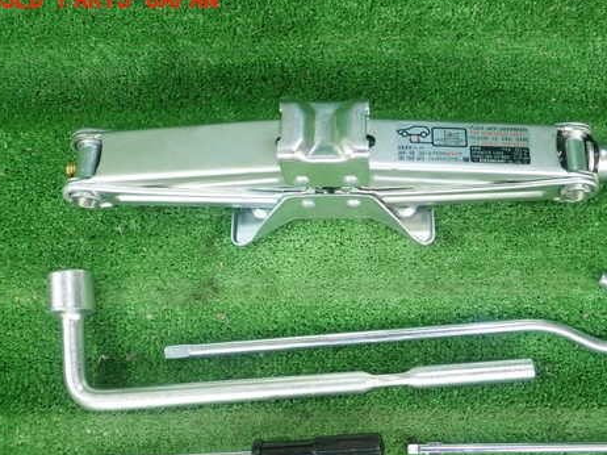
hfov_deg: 47.5
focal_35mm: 39
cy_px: 279
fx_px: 684
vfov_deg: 36.6
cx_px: 373
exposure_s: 1/125
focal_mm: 5.5
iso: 320
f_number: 2.3
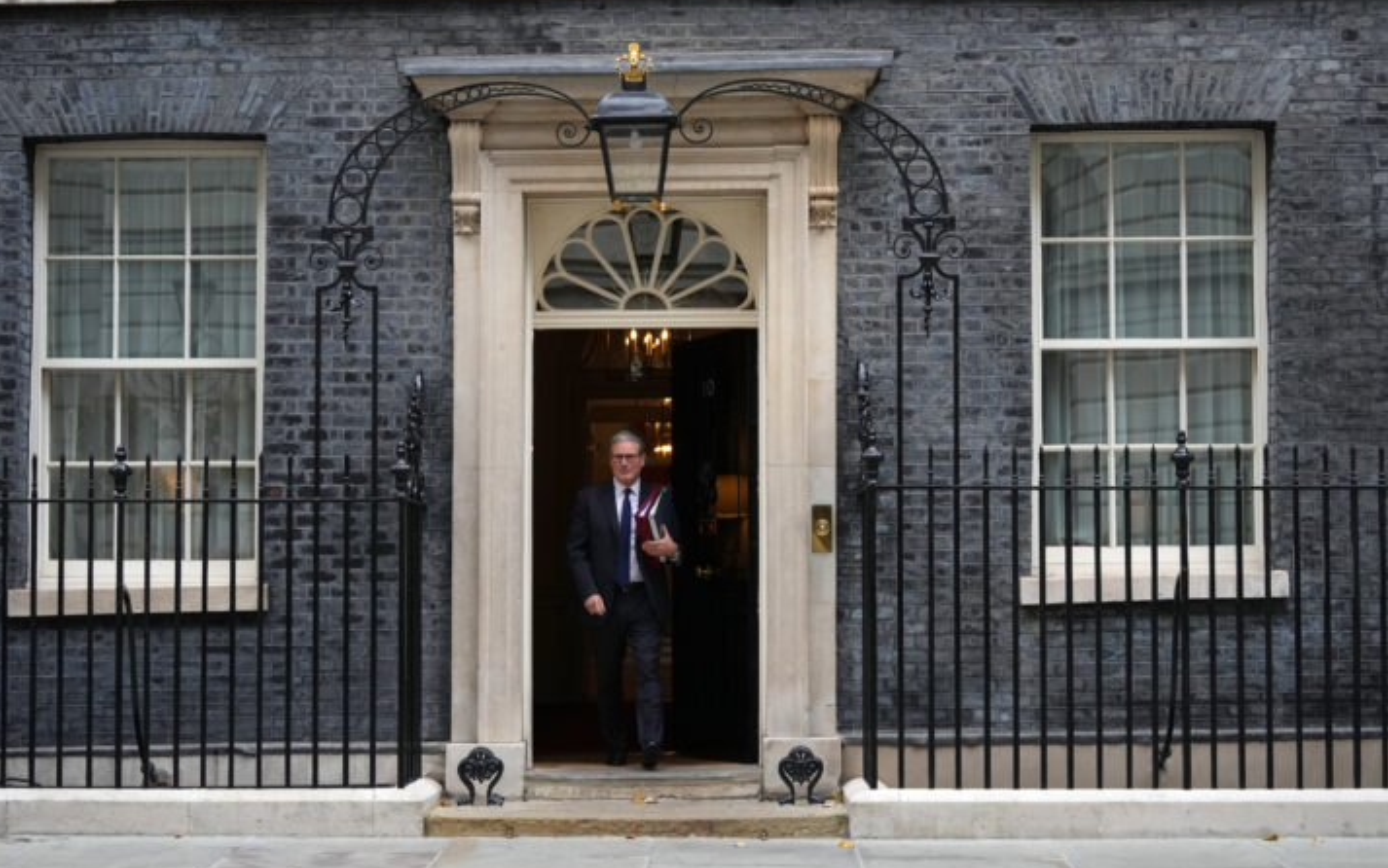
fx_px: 2724
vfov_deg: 18.1
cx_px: 691
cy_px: 413
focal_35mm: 72
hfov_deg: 28.6
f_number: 2.8
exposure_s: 1/1250
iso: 1000
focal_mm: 70
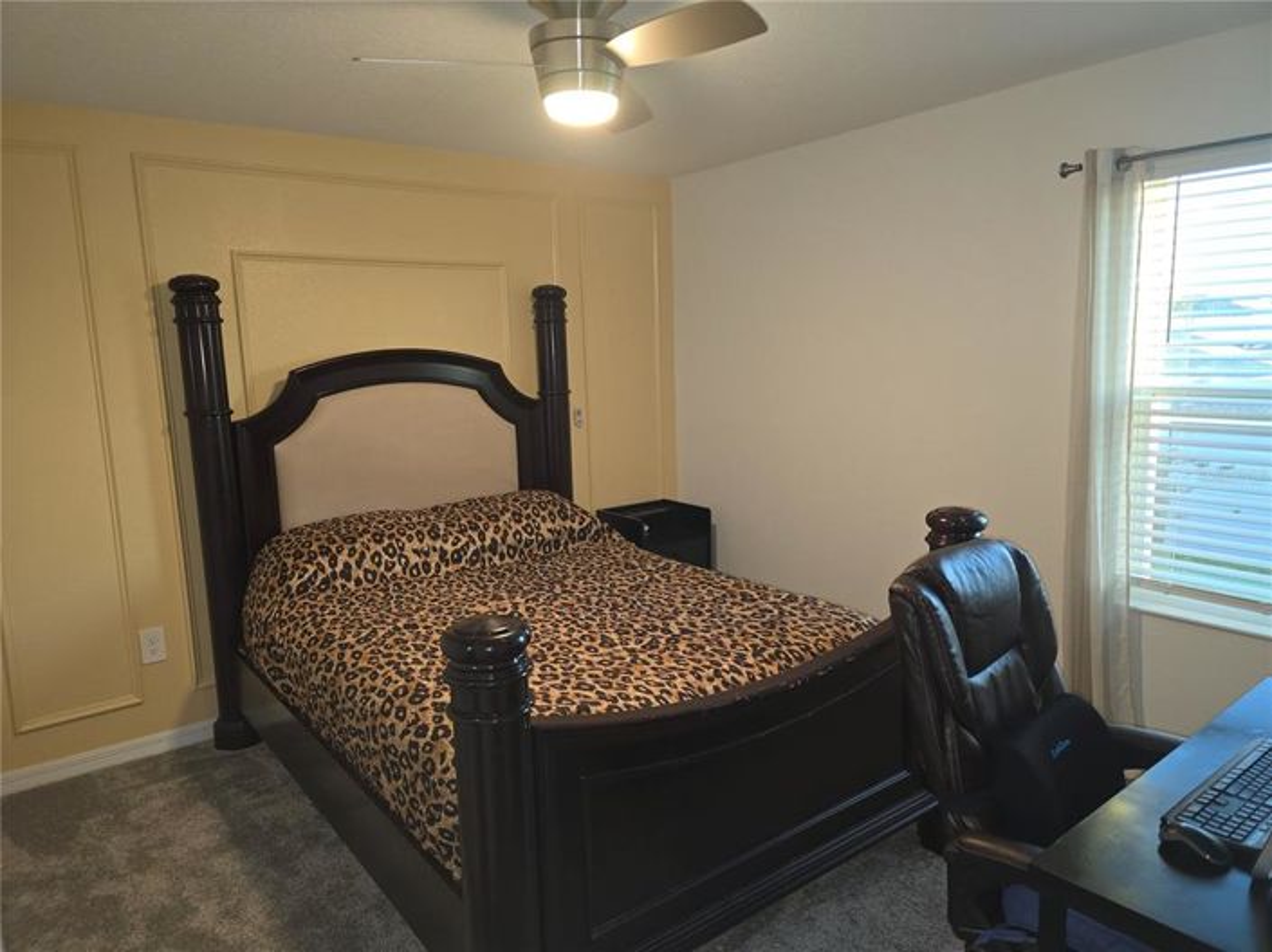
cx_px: 636
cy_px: 476
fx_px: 845
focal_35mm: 23
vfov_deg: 58.8
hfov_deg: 74.0
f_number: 1.7
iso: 125
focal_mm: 6.3
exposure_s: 1/24
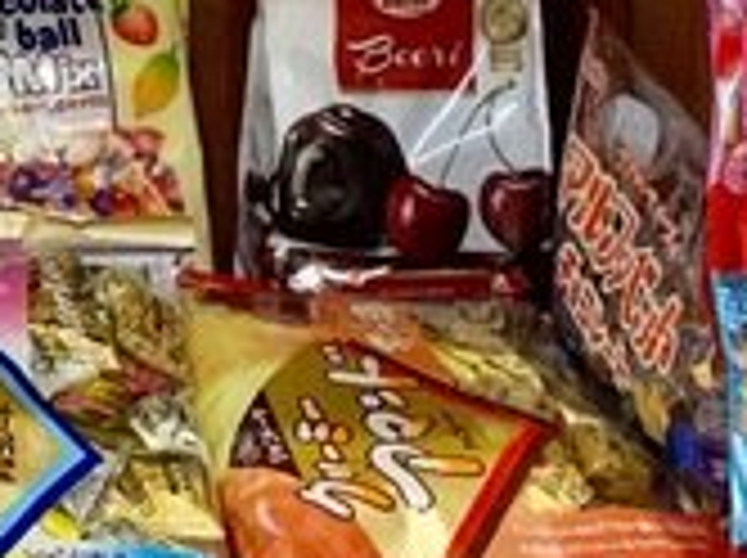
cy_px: -320
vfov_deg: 14.5
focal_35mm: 94
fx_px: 2026
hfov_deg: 19.9
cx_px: -104
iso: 320
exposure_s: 1/60
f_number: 1.8
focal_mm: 4.25
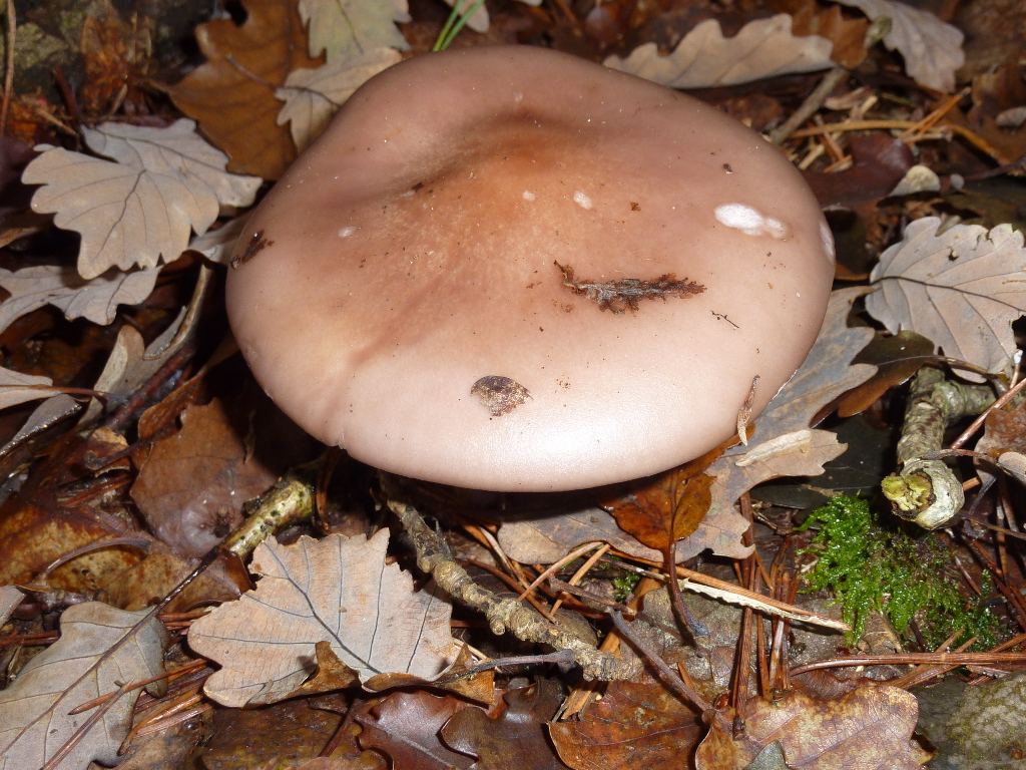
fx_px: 1245
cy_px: 385
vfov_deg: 34.3
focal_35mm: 42
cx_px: 513
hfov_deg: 44.8
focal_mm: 6.9
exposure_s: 1/30
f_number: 4
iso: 100
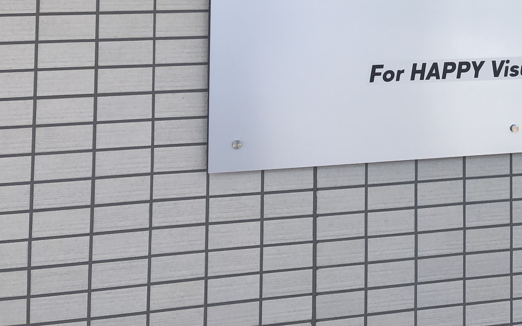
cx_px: 499
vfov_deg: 18.9
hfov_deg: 30.2
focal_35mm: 64
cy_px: -90
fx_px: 911
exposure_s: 1/762
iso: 20
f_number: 1.8
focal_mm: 3.99
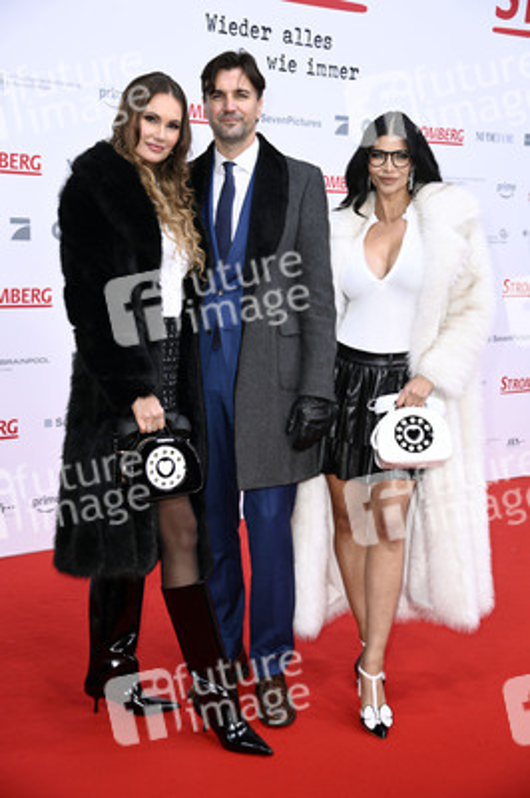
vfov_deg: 36.3
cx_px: 265
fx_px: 1217
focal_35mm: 55
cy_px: 399
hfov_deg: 24.6
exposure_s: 1/250
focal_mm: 55
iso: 640
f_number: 4.5
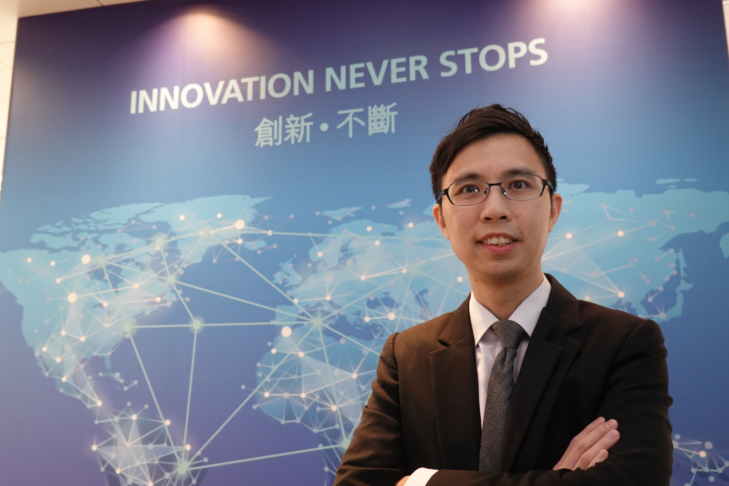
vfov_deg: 37.9
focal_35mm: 35
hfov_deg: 54.4
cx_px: 364
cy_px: 243
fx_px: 709
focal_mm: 13.03
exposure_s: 1/40
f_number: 3.5
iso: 1000
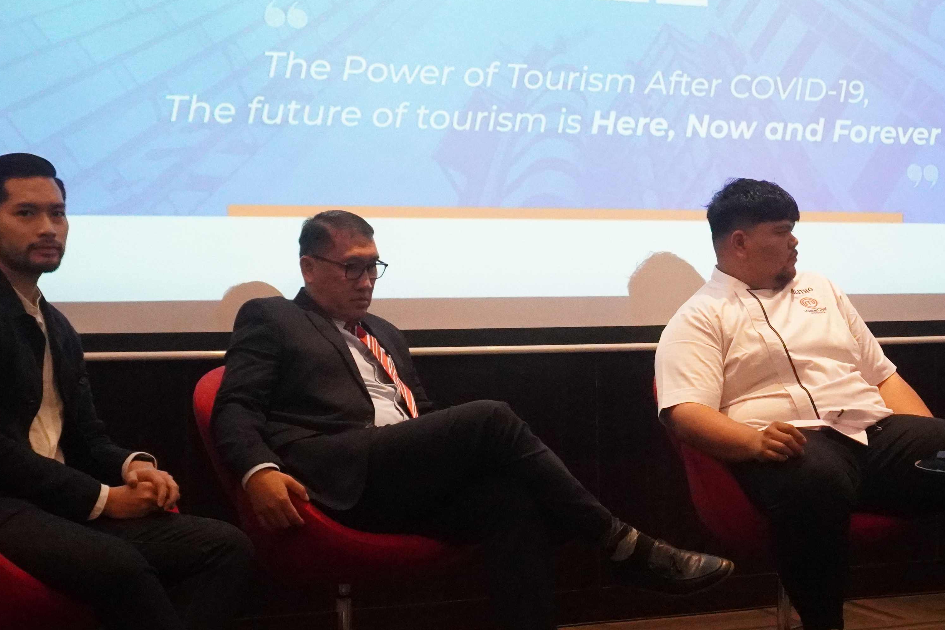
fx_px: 1811
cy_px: 308
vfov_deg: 19.7
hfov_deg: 28.8
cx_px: 704
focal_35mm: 69
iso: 10000
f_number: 5.6
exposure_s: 1/160
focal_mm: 23
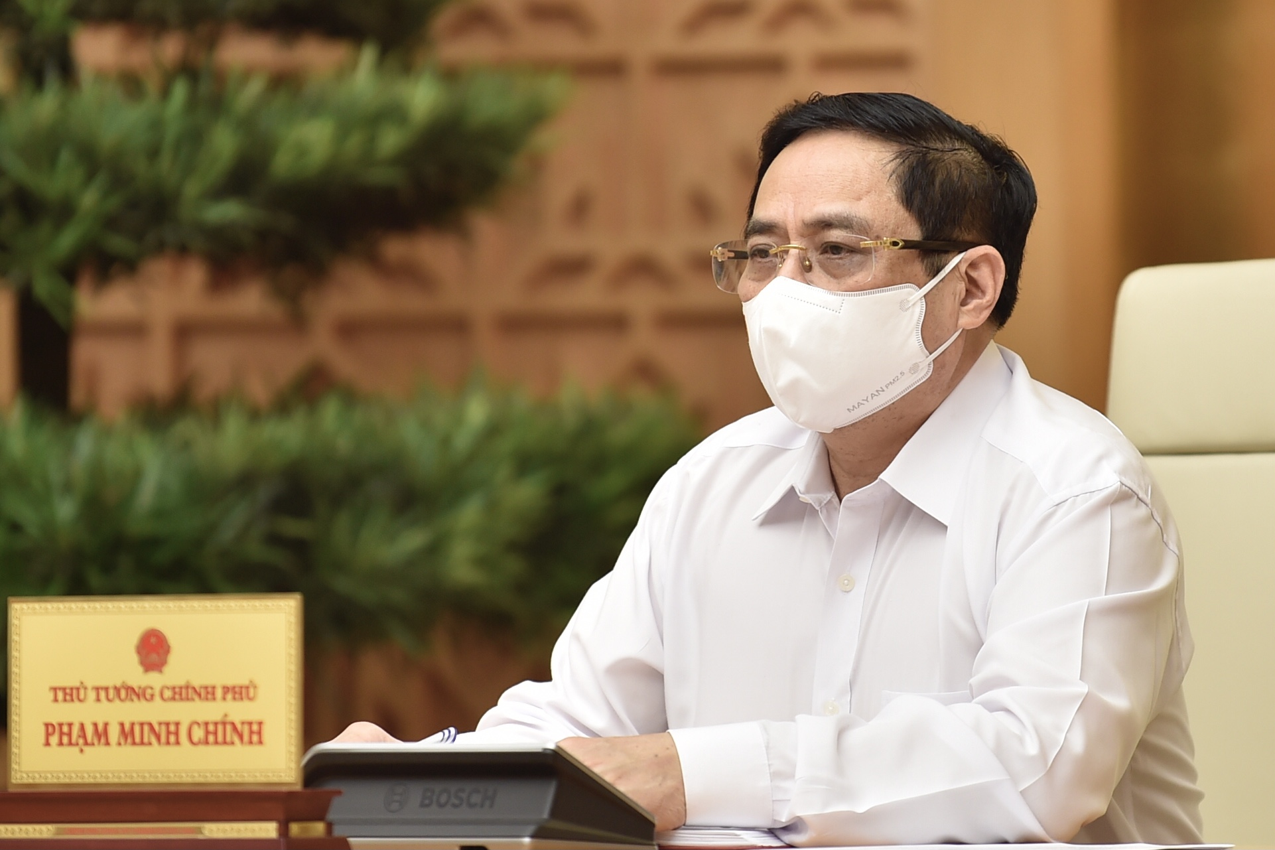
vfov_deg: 6.9
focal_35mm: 200
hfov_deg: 10.3
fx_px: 7082
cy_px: 425
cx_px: 638
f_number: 2.8
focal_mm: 200
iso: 800
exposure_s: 1/200
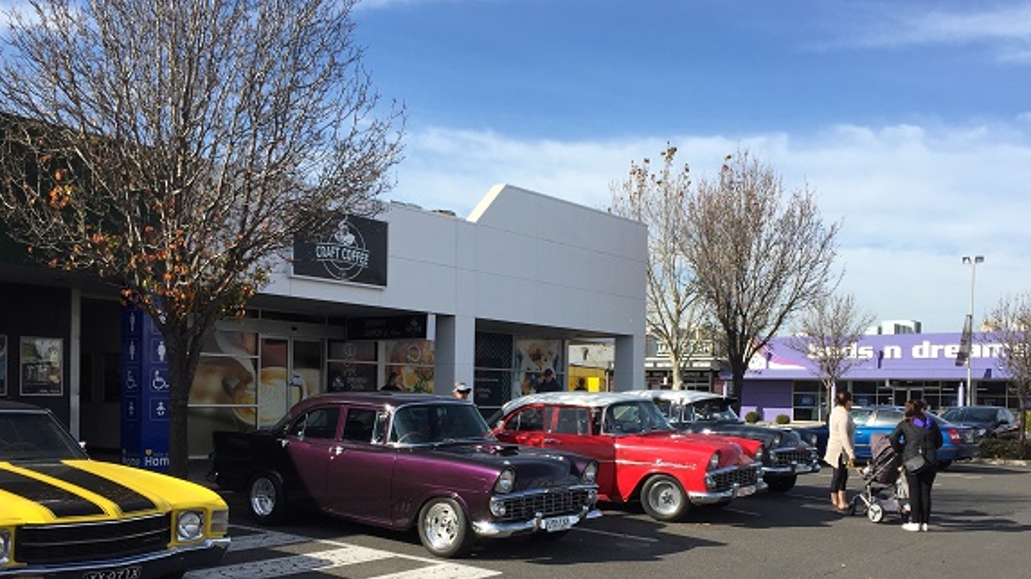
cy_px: 417
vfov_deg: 32.3
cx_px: 559
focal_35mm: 36
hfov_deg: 55.2
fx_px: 984
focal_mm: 4.15
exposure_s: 1/1883
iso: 32
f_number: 2.2
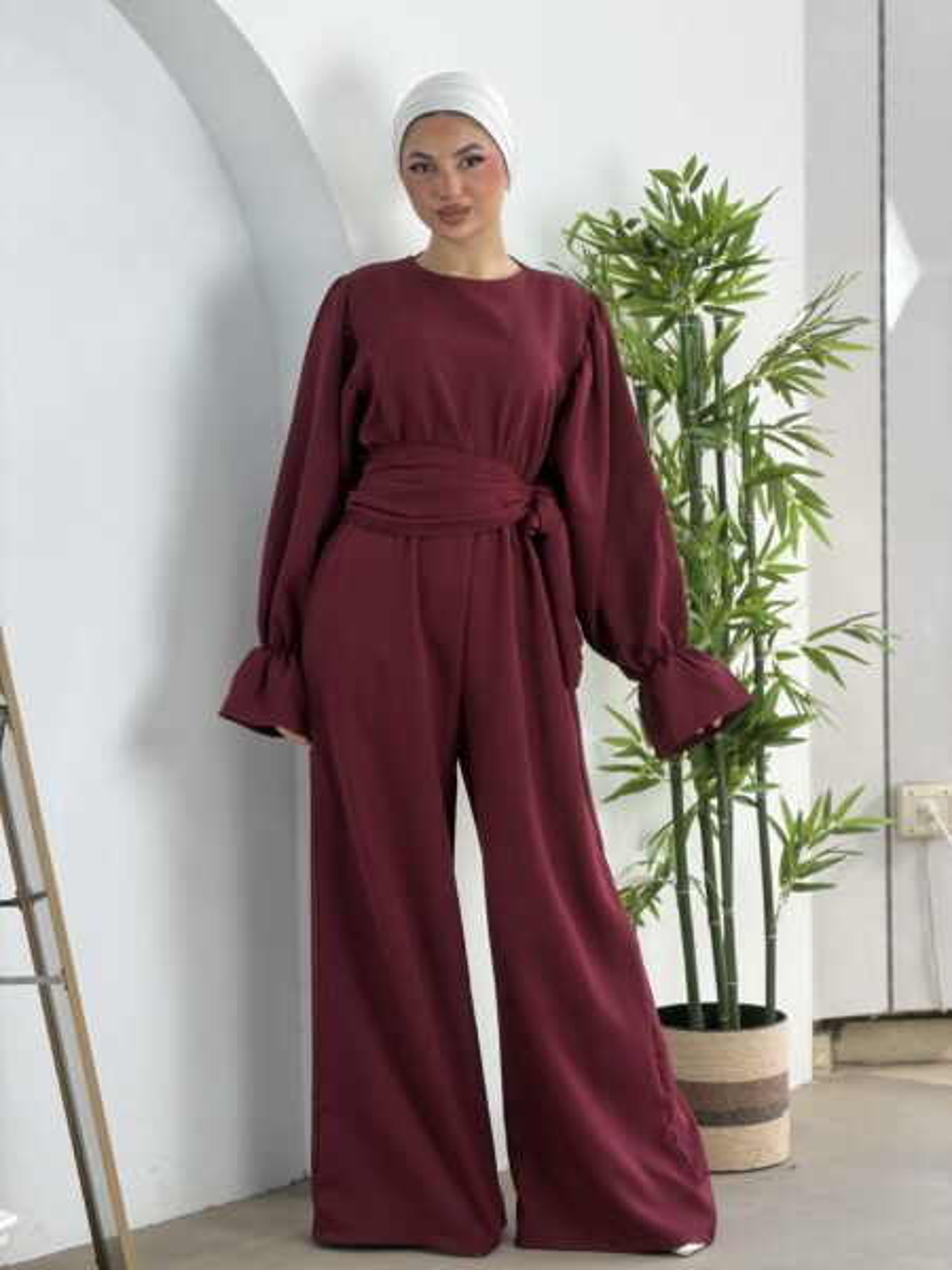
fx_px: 3667
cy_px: 635
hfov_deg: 14.8
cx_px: 476
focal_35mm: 100
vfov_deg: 19.6
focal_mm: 16.89
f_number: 2.8
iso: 50
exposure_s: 1/100
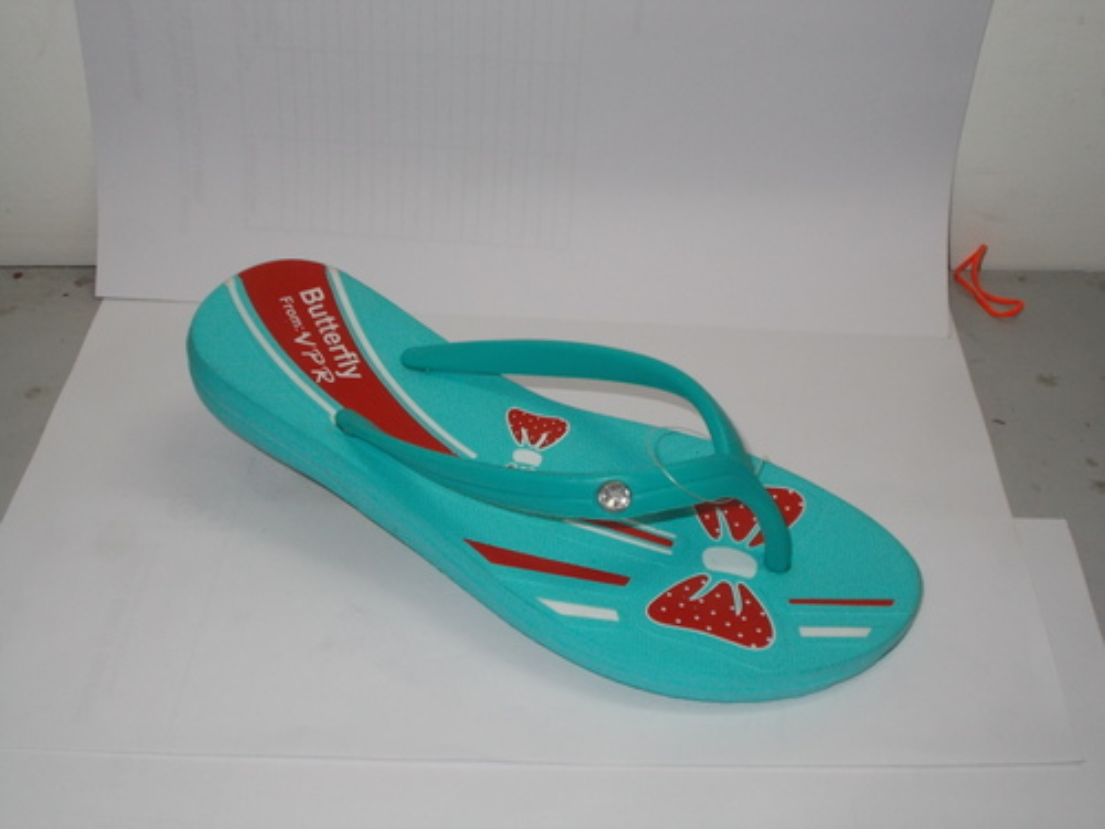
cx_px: 552
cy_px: 414
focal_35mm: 44
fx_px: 1405
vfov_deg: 32.9
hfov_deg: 42.9
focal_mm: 7.9
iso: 200
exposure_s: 1/30
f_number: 4.2
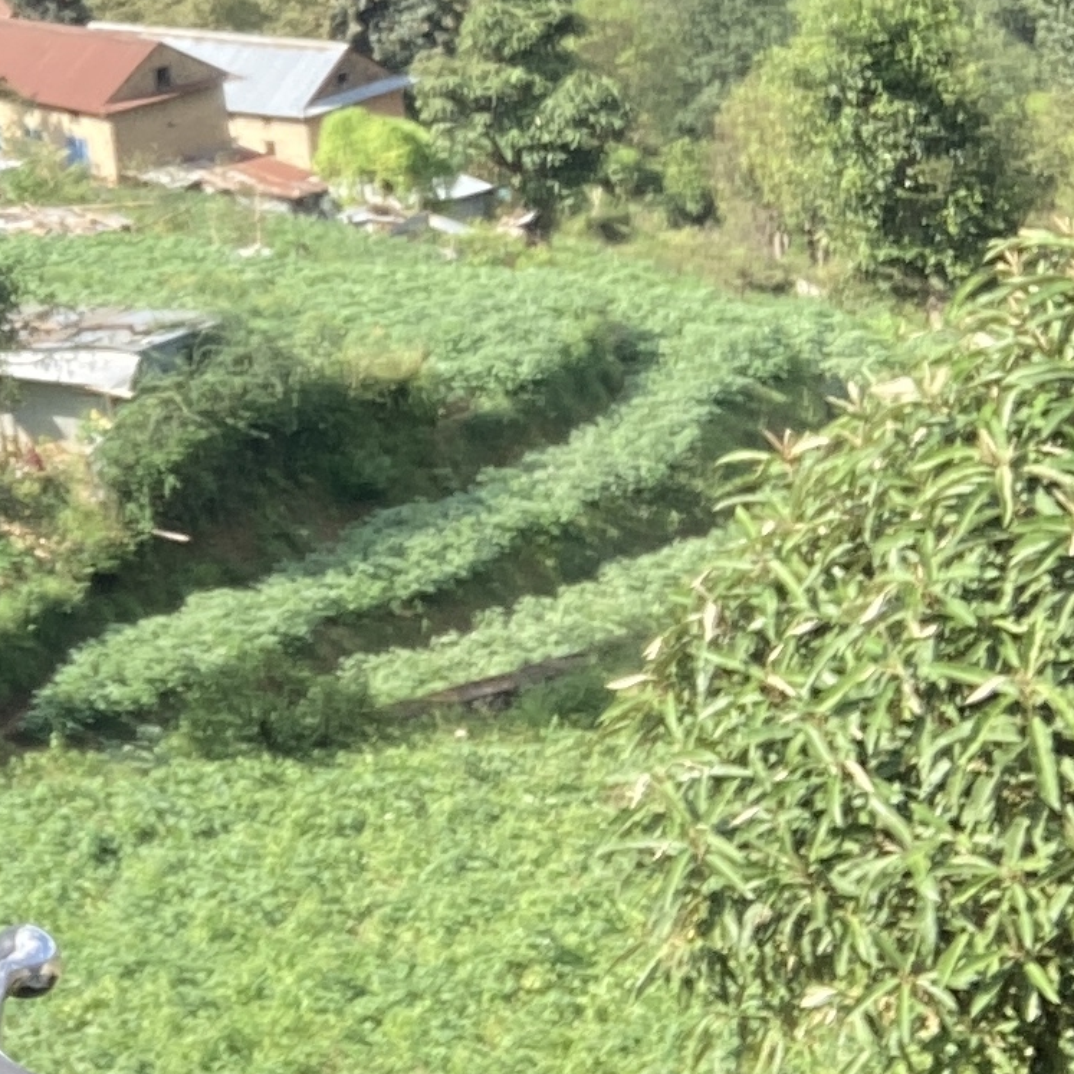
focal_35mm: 117
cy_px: 72
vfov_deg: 14.7
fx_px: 4107
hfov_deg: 13.6
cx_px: -755
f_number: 2.2
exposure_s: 1/296
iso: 20
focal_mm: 2.87
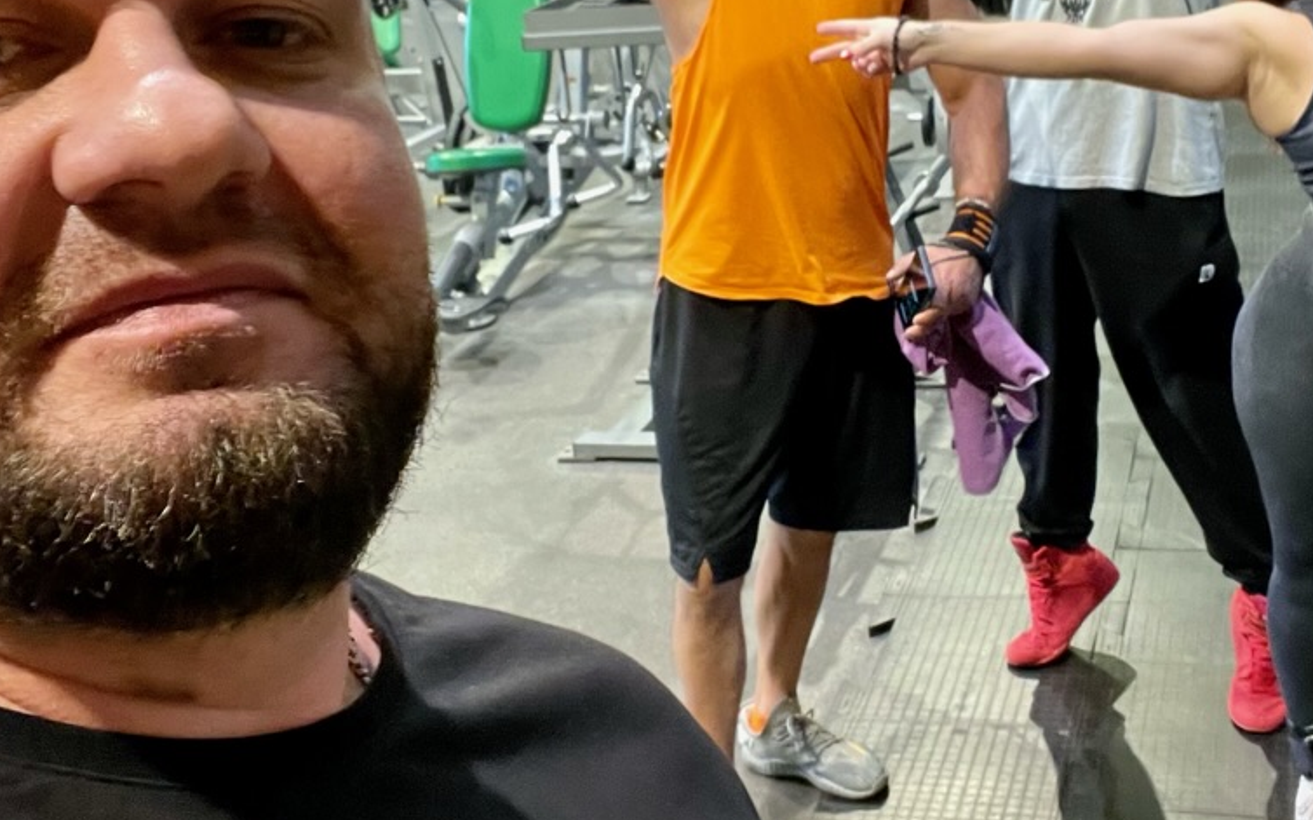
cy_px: 259
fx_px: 1932
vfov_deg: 23.8
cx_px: 817
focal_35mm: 54
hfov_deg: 37.3
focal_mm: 2.71
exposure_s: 1/33
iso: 400
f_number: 2.2
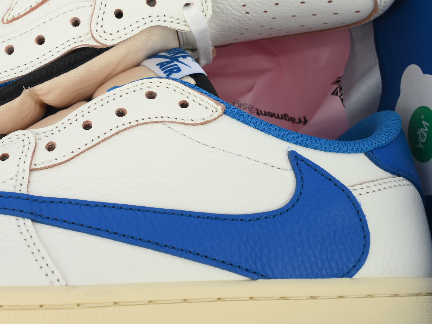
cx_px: 65
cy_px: 118
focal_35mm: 53
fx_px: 661
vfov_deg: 27.4
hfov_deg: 34.6
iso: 400
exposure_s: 1/100
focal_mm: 32
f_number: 11
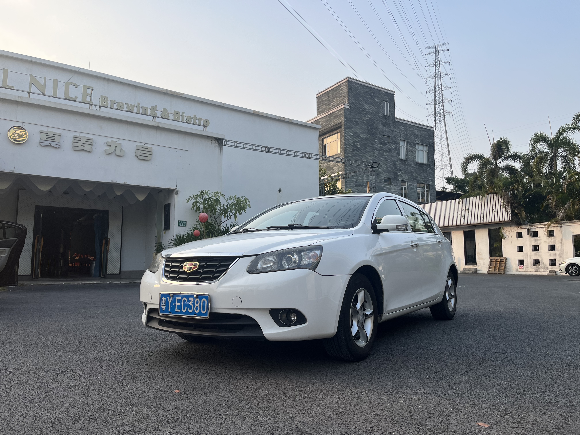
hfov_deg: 67.3
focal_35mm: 26
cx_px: 290
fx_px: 436
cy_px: 218
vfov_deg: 53.1
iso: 50
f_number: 1.6
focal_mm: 5.1
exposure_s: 1/928
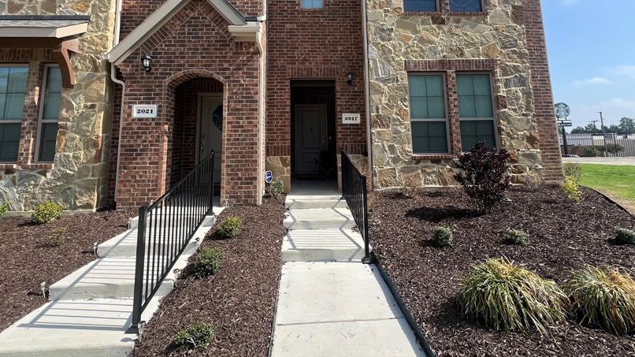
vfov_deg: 58.3
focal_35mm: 18
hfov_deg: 92.7
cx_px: 319
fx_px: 303
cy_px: 95
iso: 32
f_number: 1.8
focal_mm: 1.57
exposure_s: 1/608
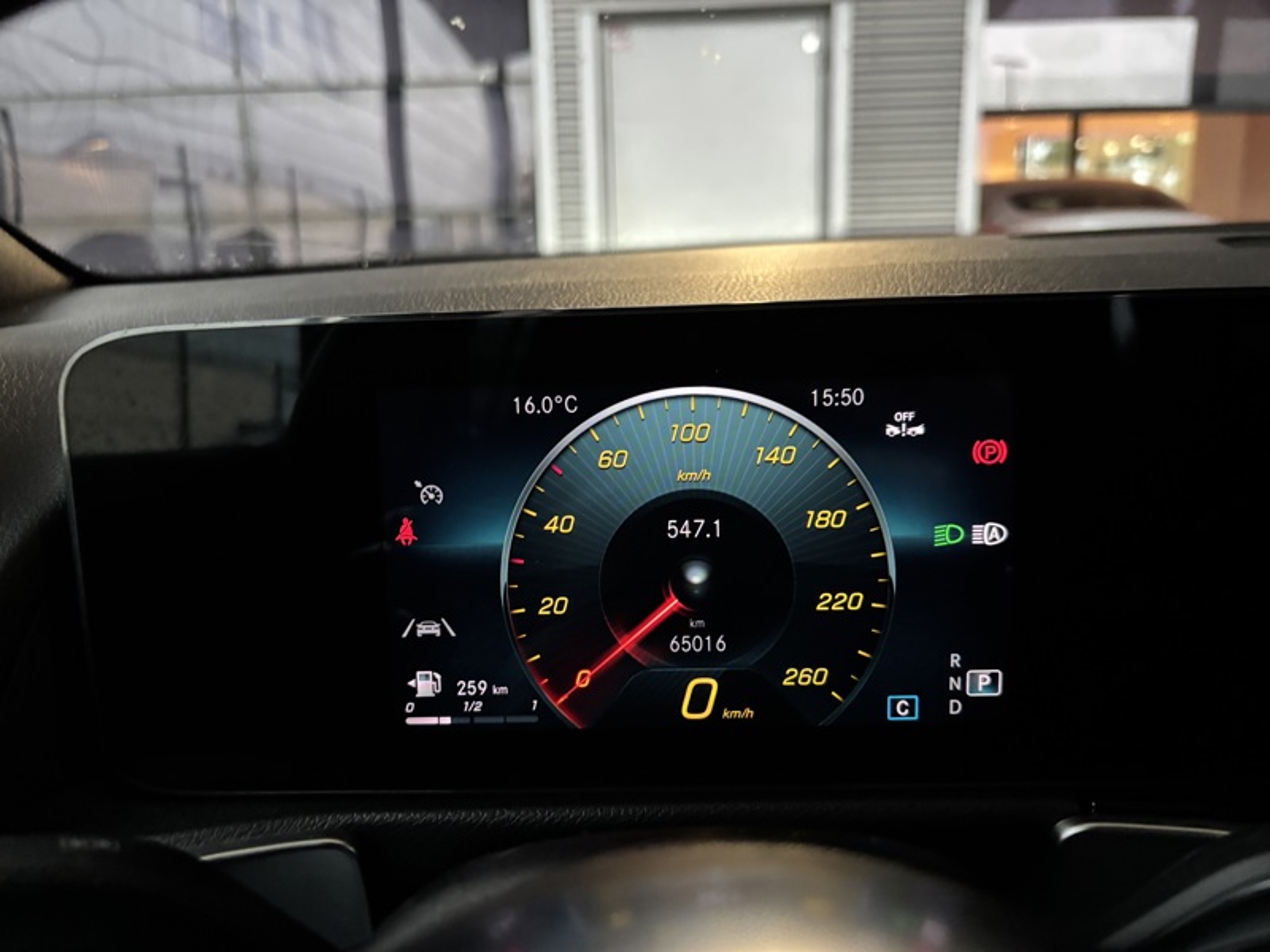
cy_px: 476
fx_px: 954
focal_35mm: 26
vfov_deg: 53.1
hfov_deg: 67.3
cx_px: 635
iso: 640
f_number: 1.6
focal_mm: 5.96
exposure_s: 1/31
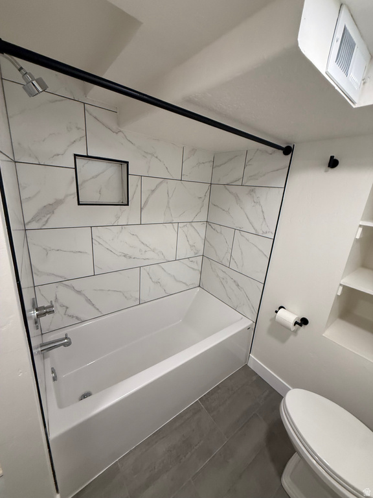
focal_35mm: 14
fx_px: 201
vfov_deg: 102.1
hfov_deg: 85.7
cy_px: 249
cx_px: 186
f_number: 2.2
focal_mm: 2.22
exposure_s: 1/120
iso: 200
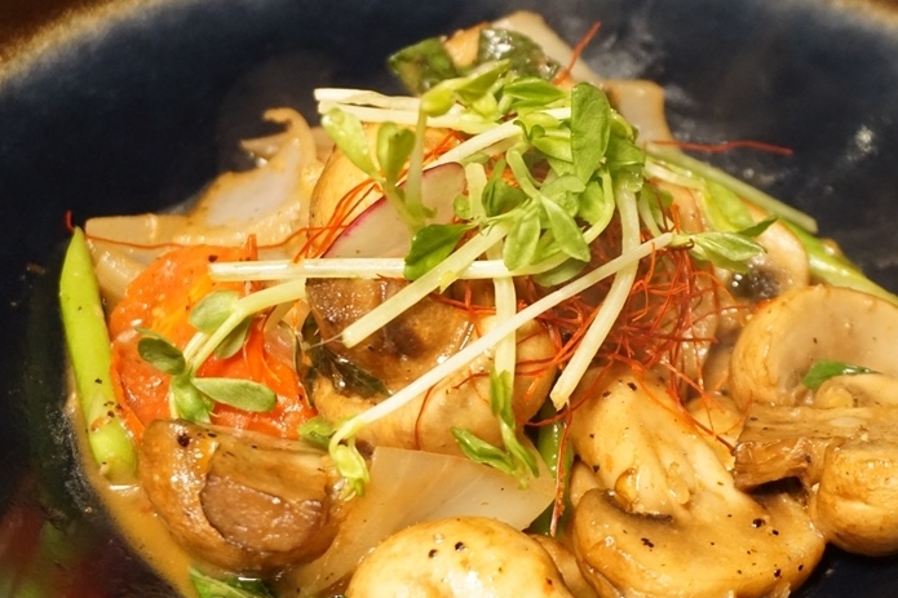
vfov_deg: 16.3
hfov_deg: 24.1
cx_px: 552
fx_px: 2095
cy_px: 307
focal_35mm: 84
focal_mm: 38
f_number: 5.6
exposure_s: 1/50
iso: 3200
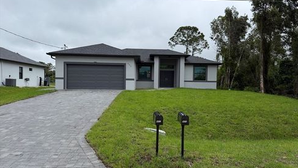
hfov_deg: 69.9
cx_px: 153
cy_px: 87
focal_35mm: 27
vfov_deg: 42.9
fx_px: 213
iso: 80
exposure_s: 1/1812
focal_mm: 6.76
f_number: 1.78
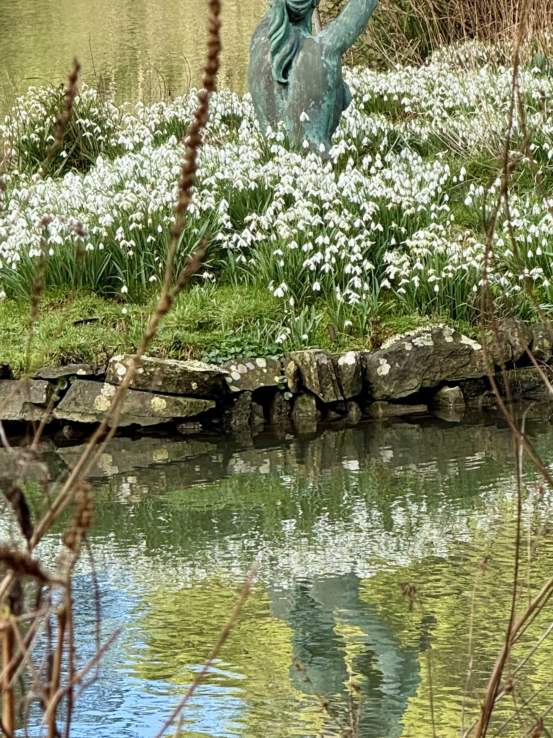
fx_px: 5561
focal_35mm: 261
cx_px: 348
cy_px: -23
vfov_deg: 7.6
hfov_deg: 5.7
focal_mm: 15.66
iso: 50
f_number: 2.8
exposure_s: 1/307
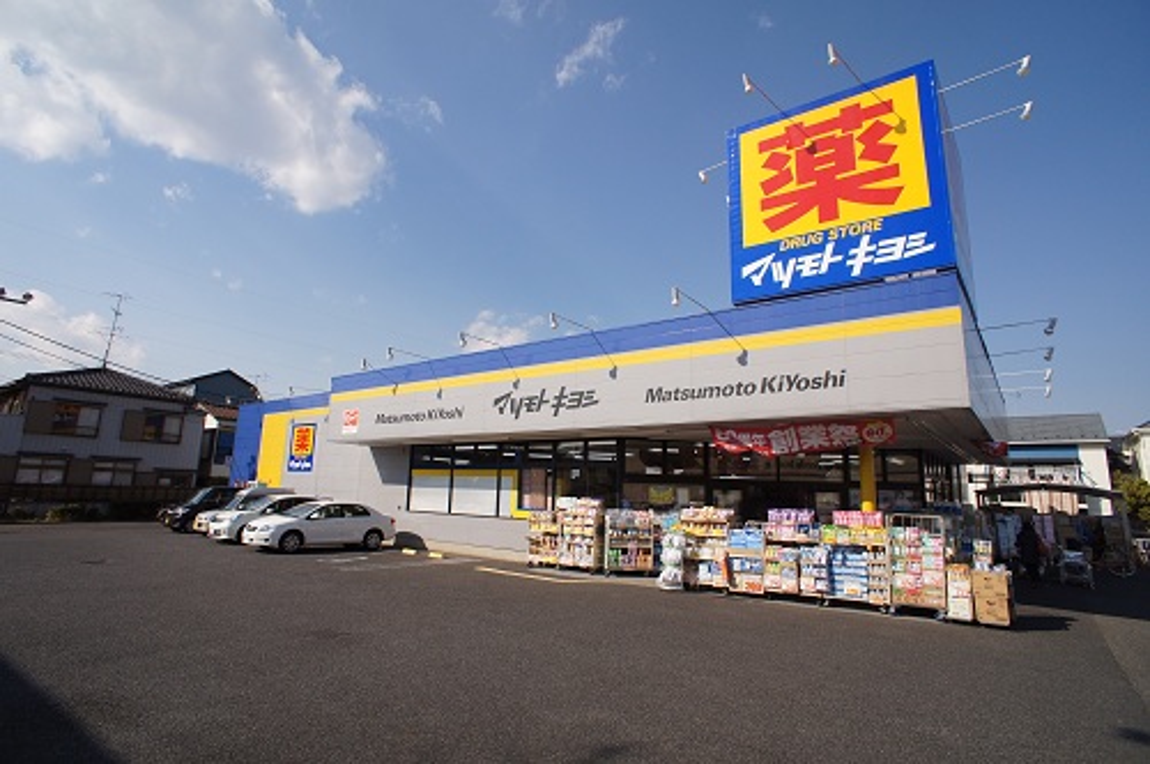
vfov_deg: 53.0
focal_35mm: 24
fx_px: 766
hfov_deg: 73.8
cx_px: 575
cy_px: 382
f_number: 8
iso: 200
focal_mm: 16
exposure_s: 1/640
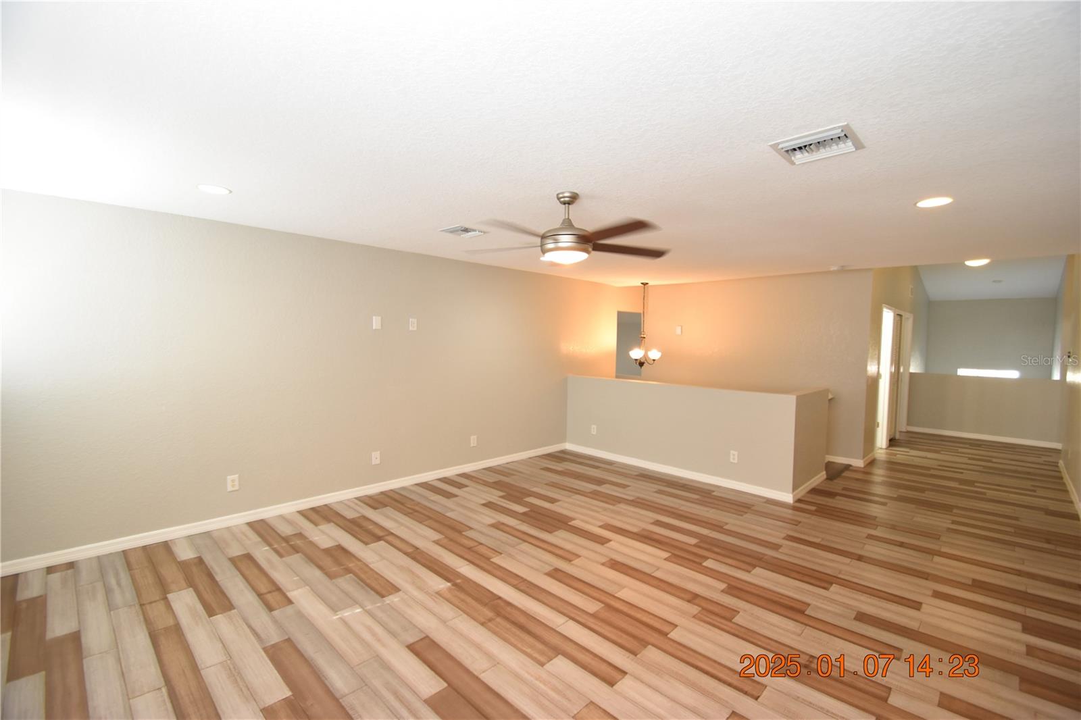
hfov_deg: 100.4
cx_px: 540
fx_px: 450
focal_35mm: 15
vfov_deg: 77.3
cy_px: 360
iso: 800
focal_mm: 10
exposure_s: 1/60
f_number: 4
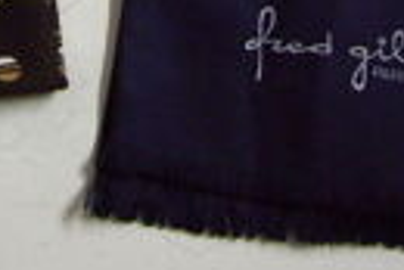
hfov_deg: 13.9
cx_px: 37
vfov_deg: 9.0
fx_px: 1640
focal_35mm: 146
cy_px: -217
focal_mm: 6.2
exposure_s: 1/10
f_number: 2.7
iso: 200
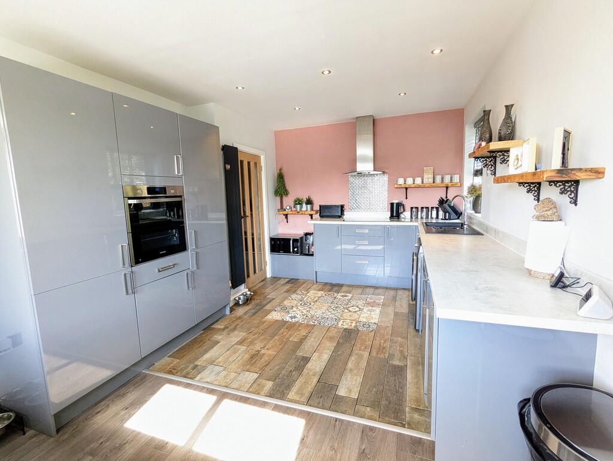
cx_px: 306
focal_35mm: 16
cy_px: 230
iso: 301
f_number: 2.2
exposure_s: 1/60
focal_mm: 2.35
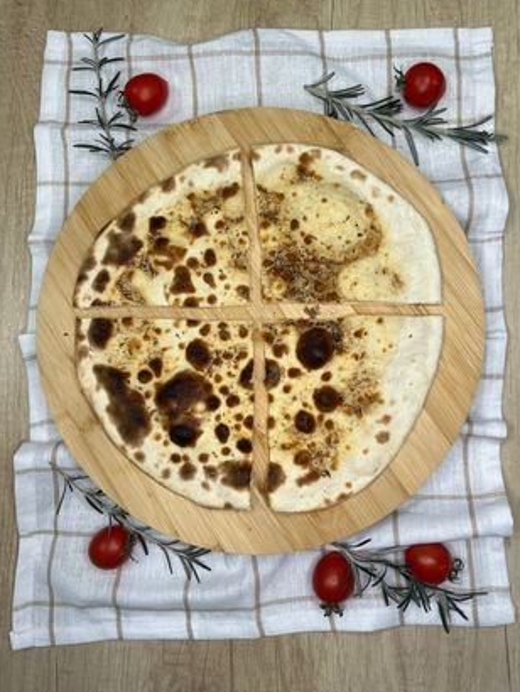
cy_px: 334
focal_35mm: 27
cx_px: 265
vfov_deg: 65.3
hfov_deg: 51.4
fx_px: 540
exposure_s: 1/125
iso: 32
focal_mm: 5.7
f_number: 1.5
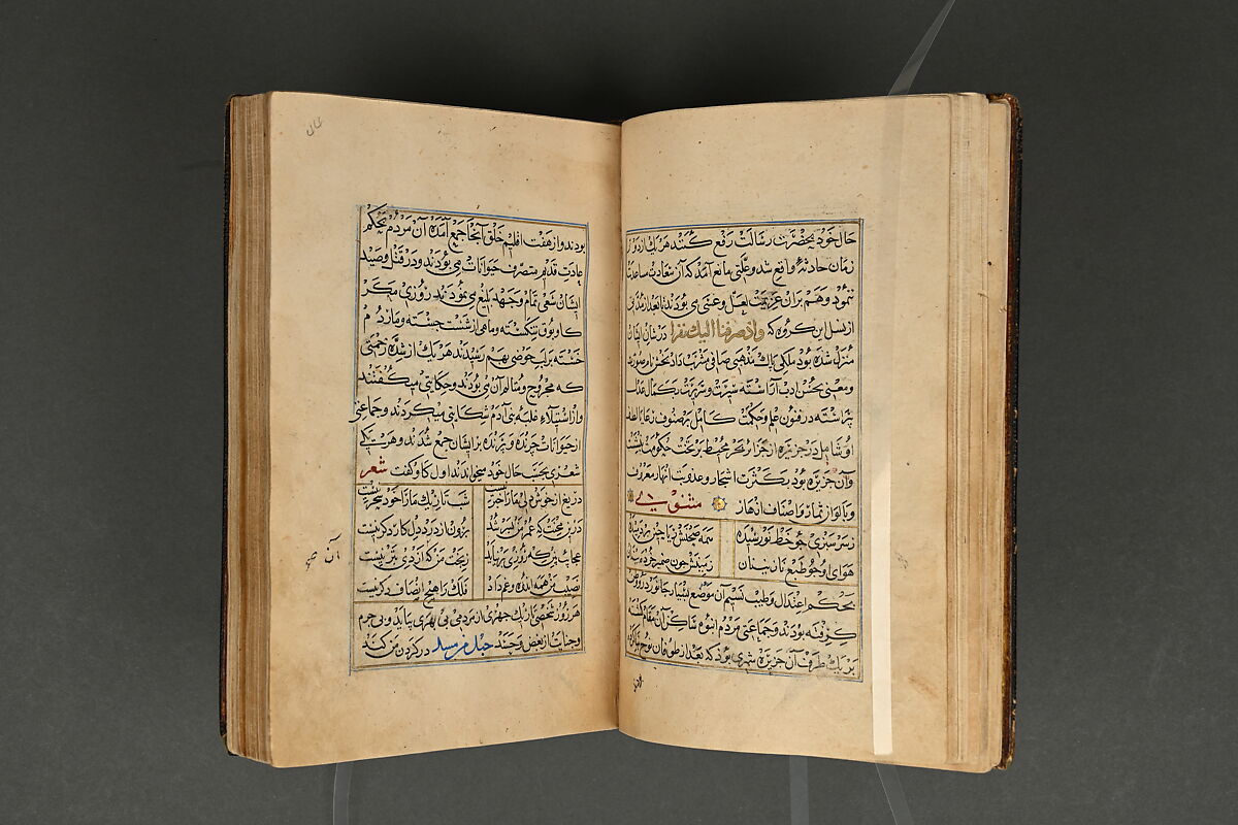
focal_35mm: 57
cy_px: 412
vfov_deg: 23.8
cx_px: 619
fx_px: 1960
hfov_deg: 35.1
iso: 250
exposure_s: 1/30
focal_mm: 57
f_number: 13
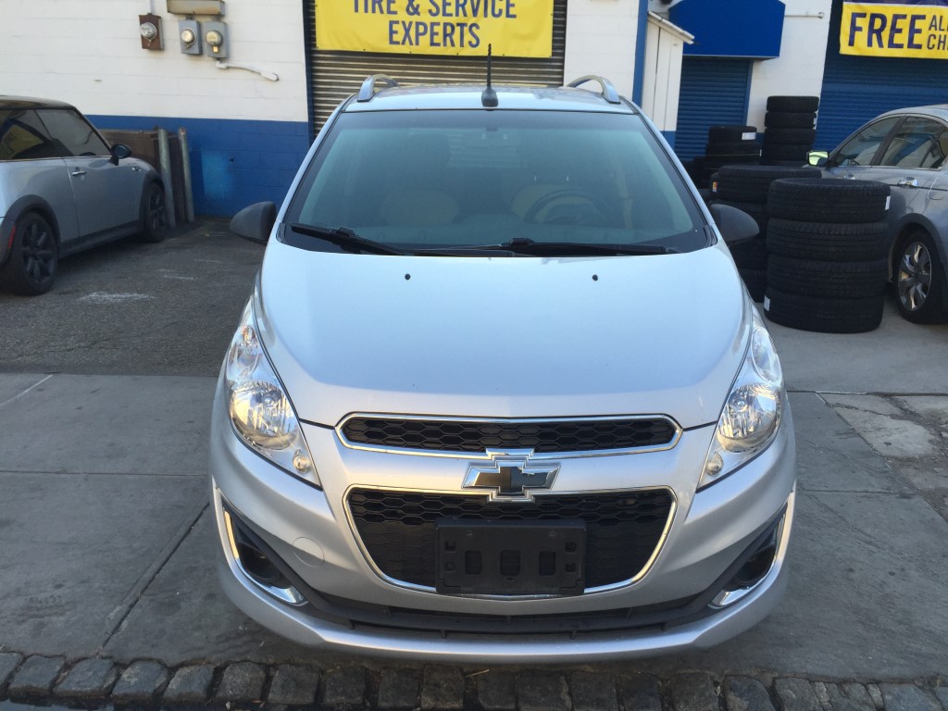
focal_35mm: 29
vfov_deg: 48.2
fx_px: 794
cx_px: 474
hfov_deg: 61.7
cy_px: 356
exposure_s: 1/476
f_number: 2.2
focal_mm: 4.15
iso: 32
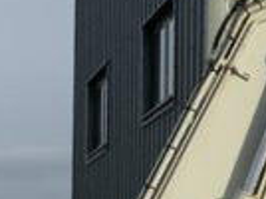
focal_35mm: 222
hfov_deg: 8.9
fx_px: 1703
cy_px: 225
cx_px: 210
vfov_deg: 6.6
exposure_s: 1/1730
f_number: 1.8
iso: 16
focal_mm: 3
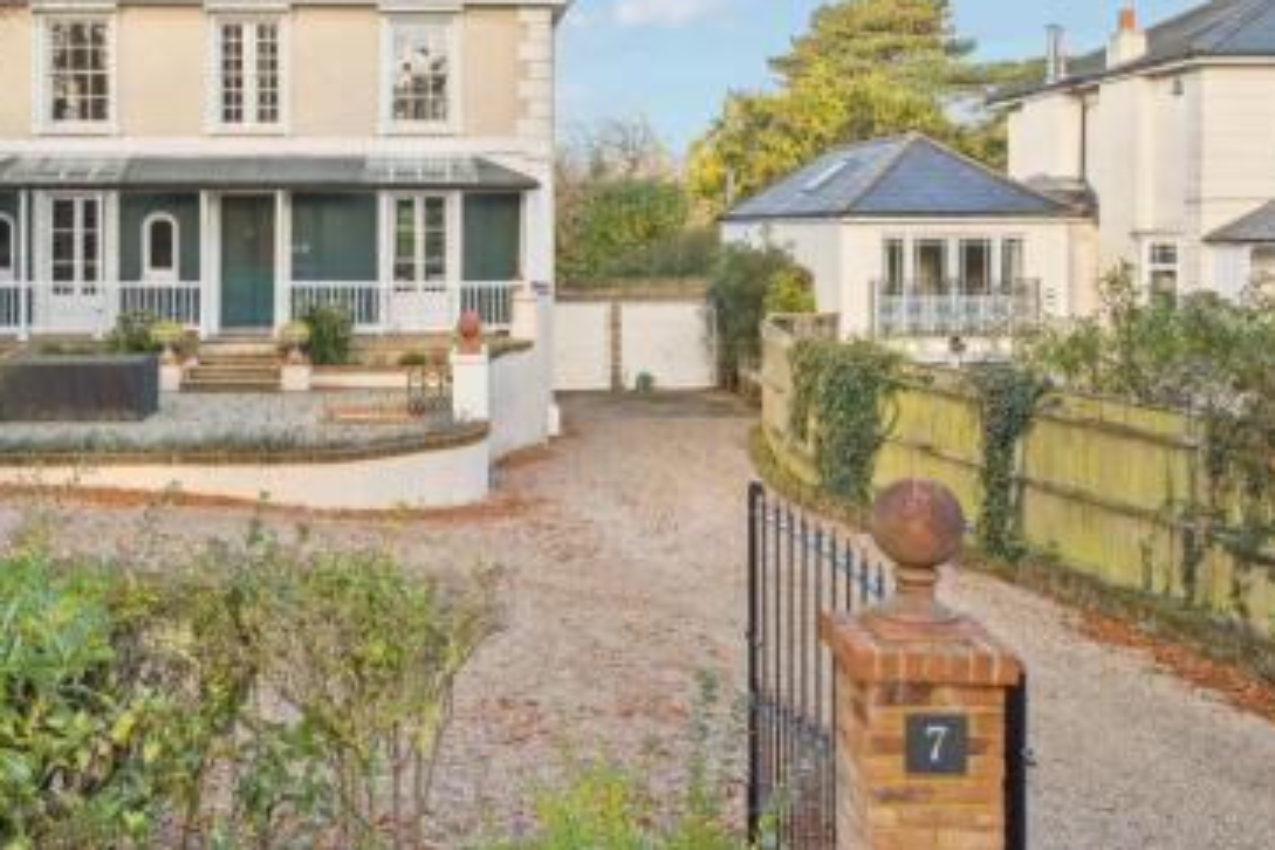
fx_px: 1346
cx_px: 474
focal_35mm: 38
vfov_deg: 34.8
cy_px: 304
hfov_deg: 50.2
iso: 500
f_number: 7.1
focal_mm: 29
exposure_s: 1/250
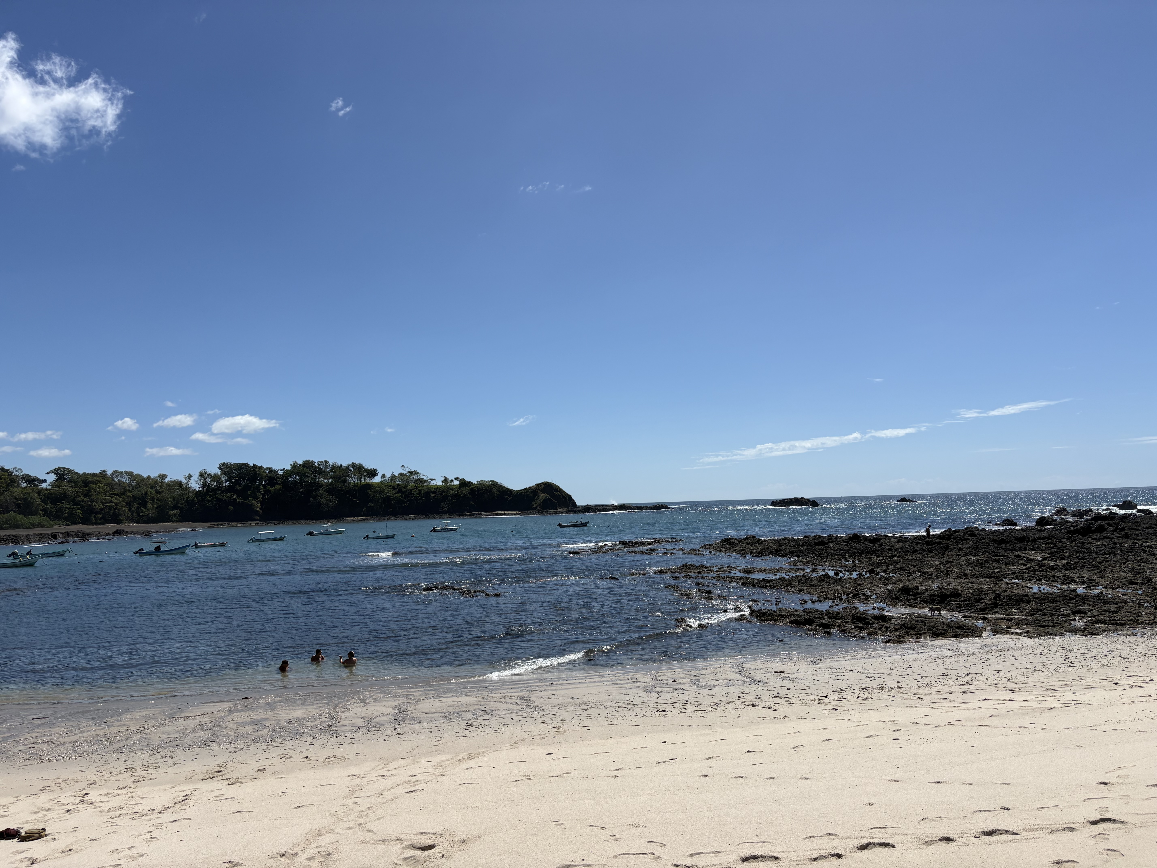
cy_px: 434
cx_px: 578
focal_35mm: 26
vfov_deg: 53.1
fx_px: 869
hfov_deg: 67.3
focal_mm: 5.96
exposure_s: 1/7813
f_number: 1.6
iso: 50
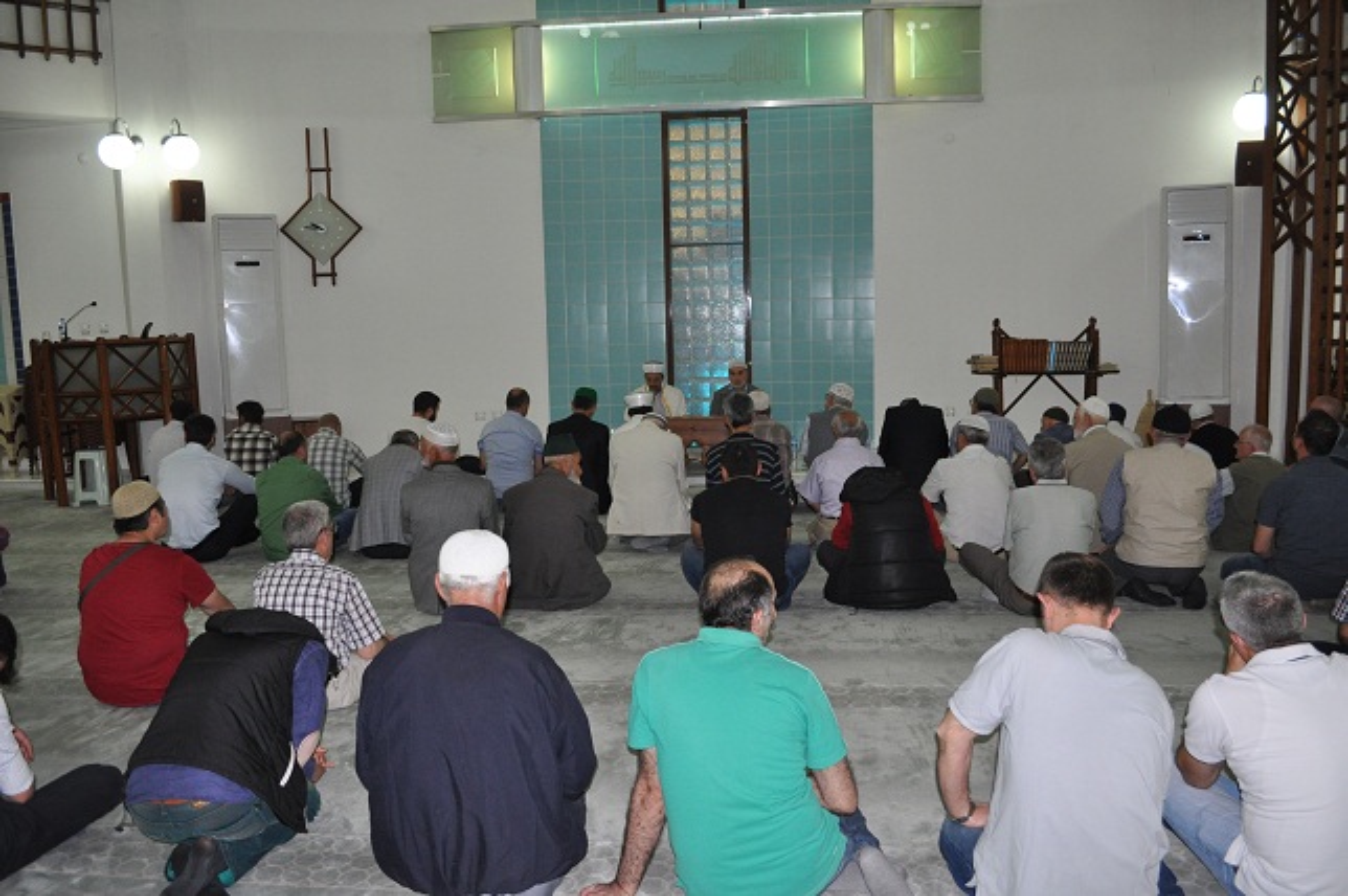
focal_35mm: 27
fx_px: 1010
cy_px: 448
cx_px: 674
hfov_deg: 67.4
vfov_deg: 47.8
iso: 800
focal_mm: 18
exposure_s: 1/60
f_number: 3.5
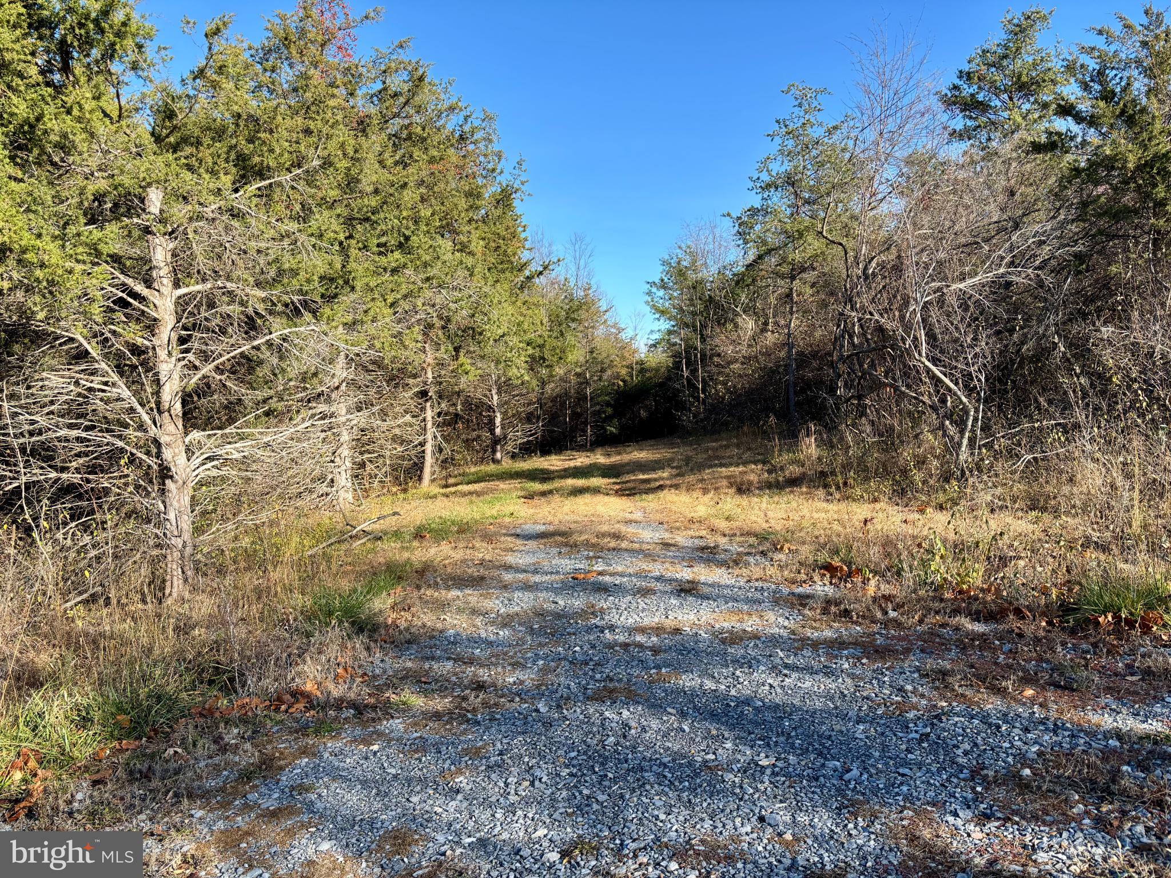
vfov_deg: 53.1
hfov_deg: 67.3
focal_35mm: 26
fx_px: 880
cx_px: 586
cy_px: 439
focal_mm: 5.96
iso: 50
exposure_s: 1/1205
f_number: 1.6
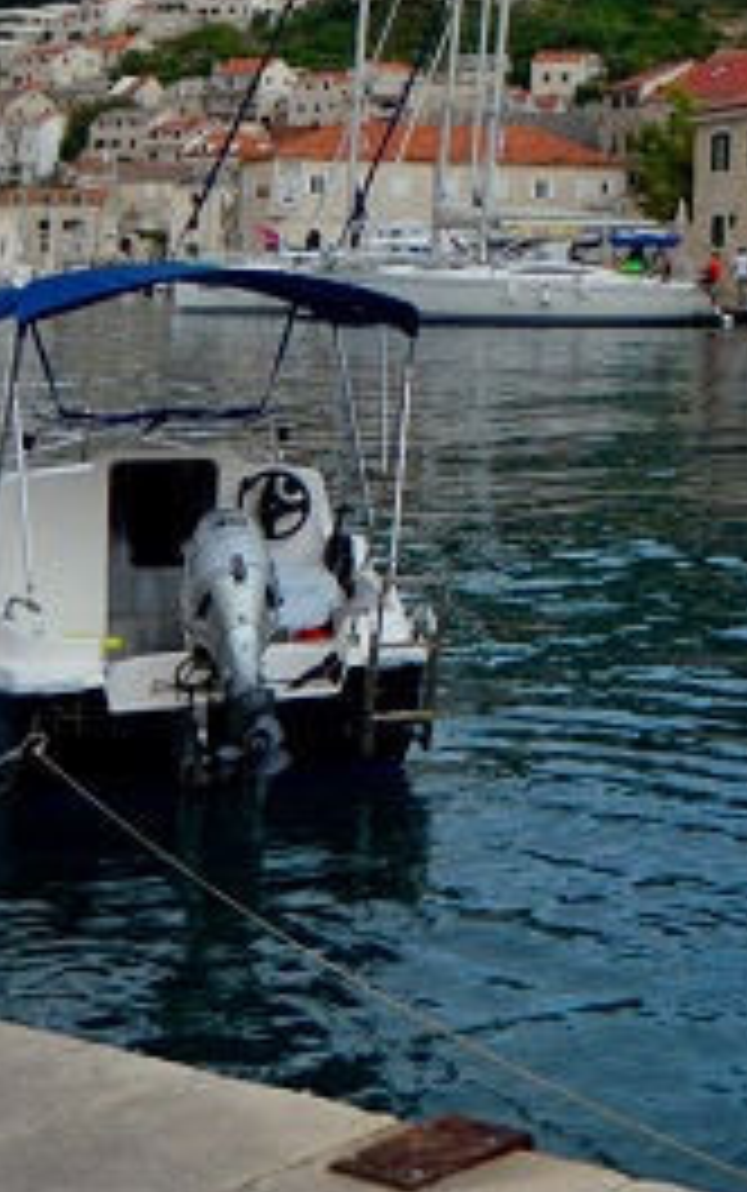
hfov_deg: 17.8
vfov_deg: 26.8
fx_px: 2244
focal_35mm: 69
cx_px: 943
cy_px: -187
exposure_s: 1/8000
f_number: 4
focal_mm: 12
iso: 1000
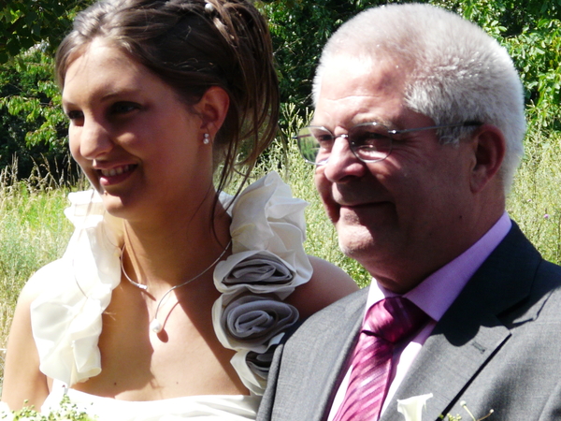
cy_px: 210
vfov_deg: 7.4
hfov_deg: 9.8
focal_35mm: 201
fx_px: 3257
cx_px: 280
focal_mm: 20.6
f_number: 4.5
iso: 100
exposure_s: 1/250
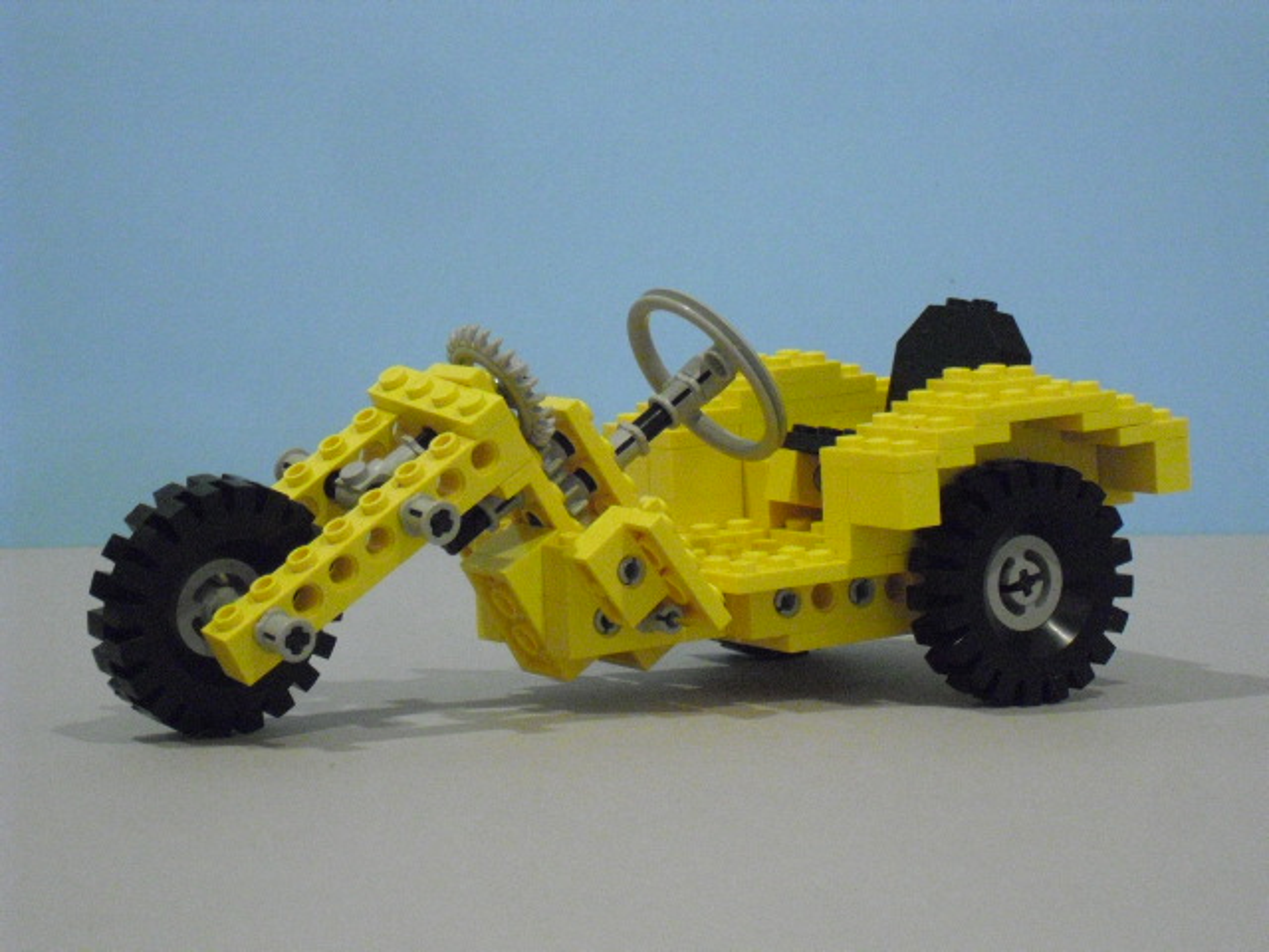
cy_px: 476
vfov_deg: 13.8
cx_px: 634
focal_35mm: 107
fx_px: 3923
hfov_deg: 18.4
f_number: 5.6
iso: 800
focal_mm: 18.9
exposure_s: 1/15
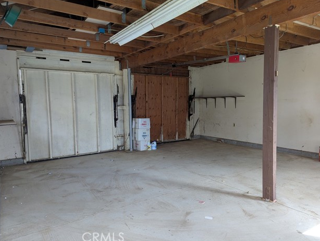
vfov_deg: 55.0
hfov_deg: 69.3
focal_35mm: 25
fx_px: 231
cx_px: 163
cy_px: 119
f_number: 1.85
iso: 31
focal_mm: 6.81
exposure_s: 1/28.4
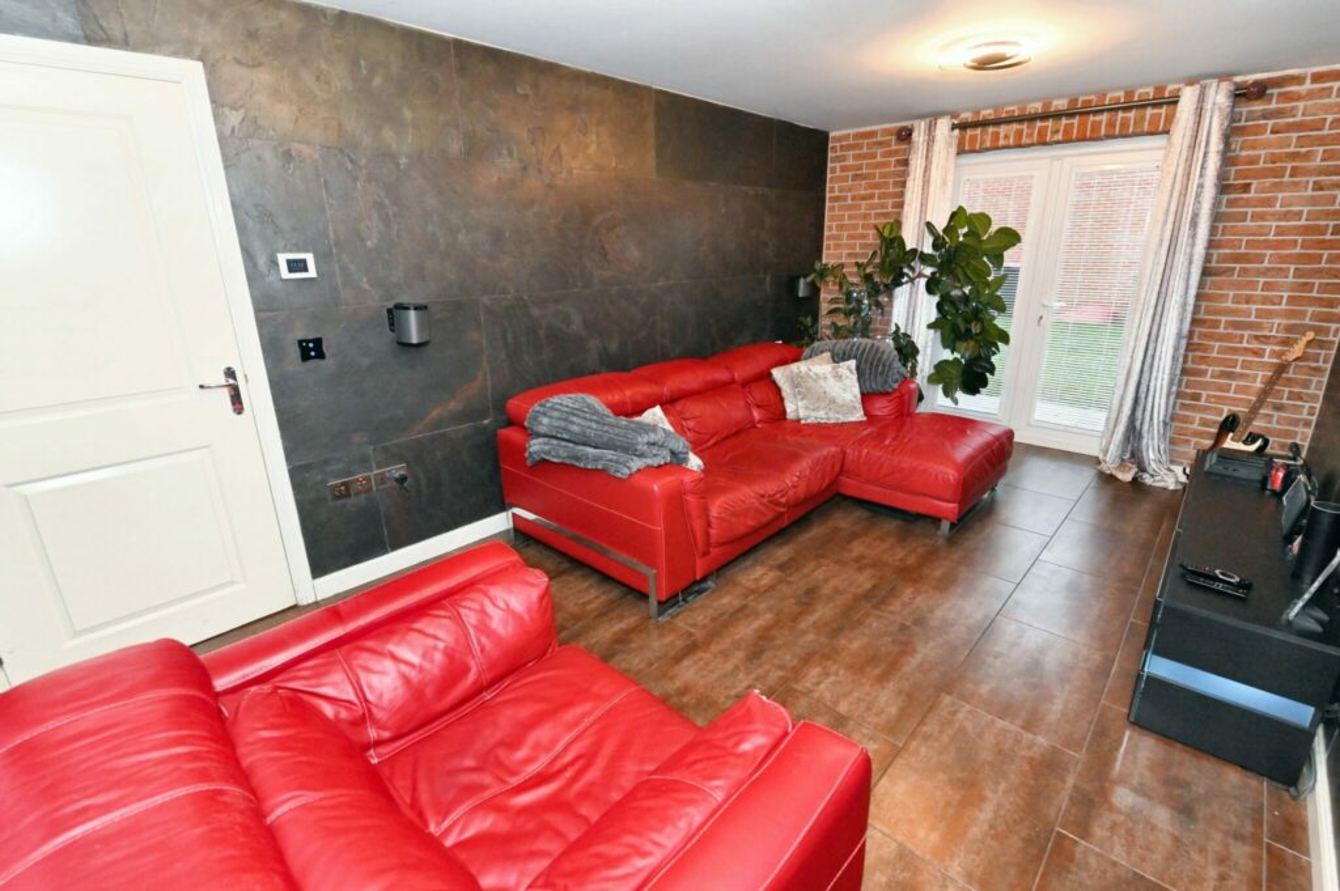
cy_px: 446
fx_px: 595
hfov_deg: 96.8
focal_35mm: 16
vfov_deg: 73.7
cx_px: 670
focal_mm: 16
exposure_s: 1/60
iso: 6400
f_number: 10
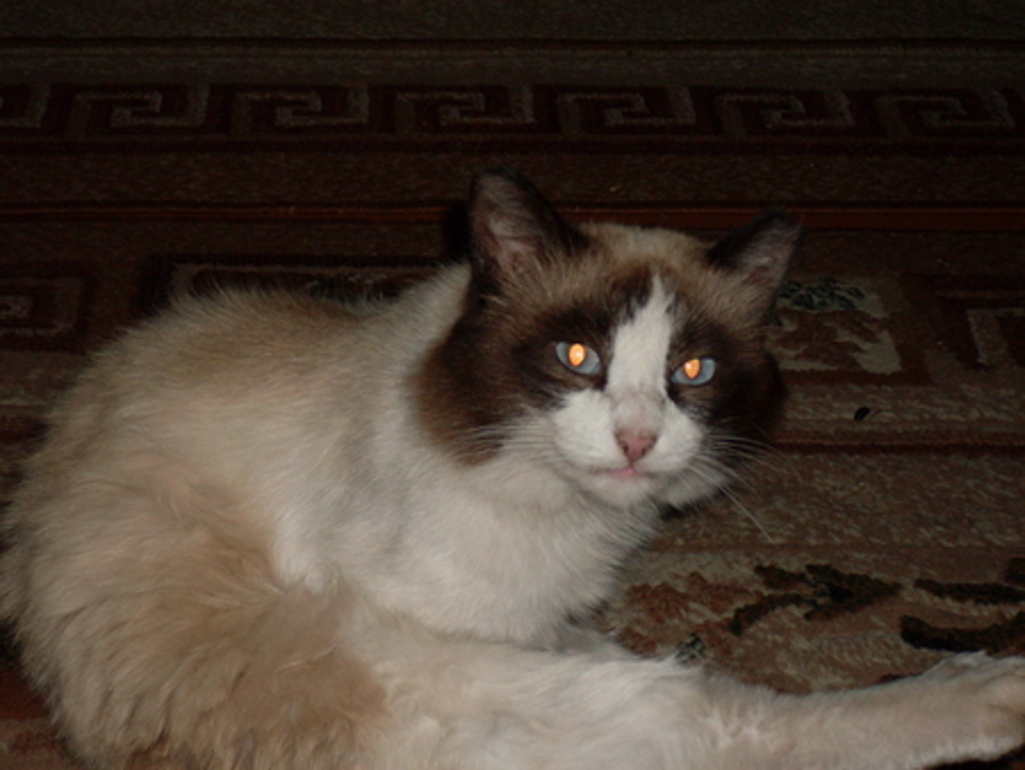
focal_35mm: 114
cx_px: 512
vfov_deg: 13.0
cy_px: 385
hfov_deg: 17.3
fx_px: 3377
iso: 100
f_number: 5.2
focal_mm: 18.9
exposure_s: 1/60
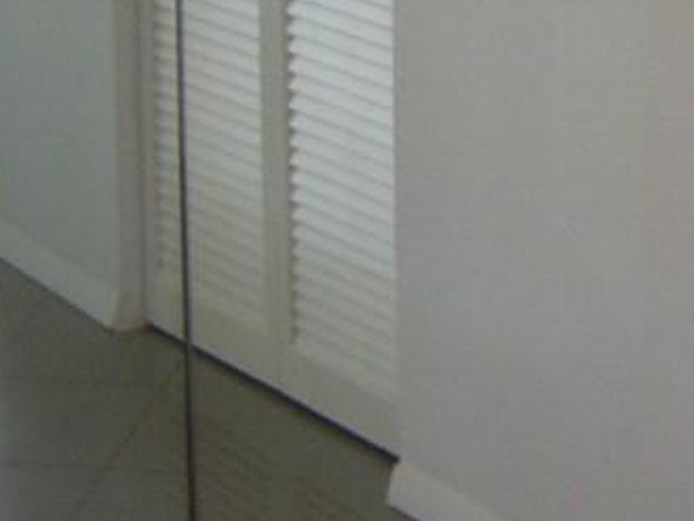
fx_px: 2246
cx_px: 728
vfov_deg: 12.8
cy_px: -131
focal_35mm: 112
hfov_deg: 17.1
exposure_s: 1/30
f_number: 2.6
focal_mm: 4.7
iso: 50
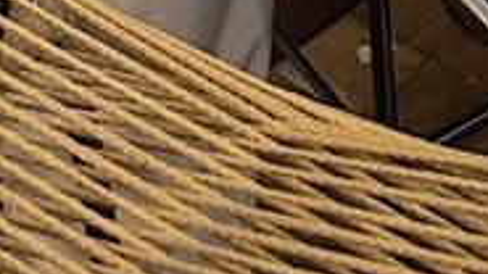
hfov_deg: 12.7
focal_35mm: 145
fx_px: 1876
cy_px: -1046
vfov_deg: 6.0
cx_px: 1010
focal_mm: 6.86
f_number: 1.78
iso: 400
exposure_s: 1/50
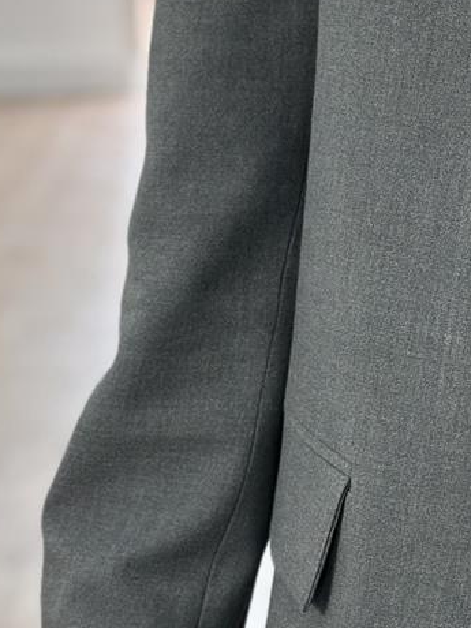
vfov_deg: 11.8
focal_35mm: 167
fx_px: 3030
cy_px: 202
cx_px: 670
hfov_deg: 8.7
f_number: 1.78
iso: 100
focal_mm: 6.86
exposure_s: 1/100
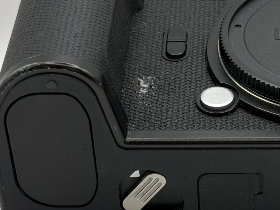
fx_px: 1068
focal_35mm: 132
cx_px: 235
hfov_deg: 14.8
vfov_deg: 11.2
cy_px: 119
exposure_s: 1/121
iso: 25
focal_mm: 5.96
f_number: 1.6
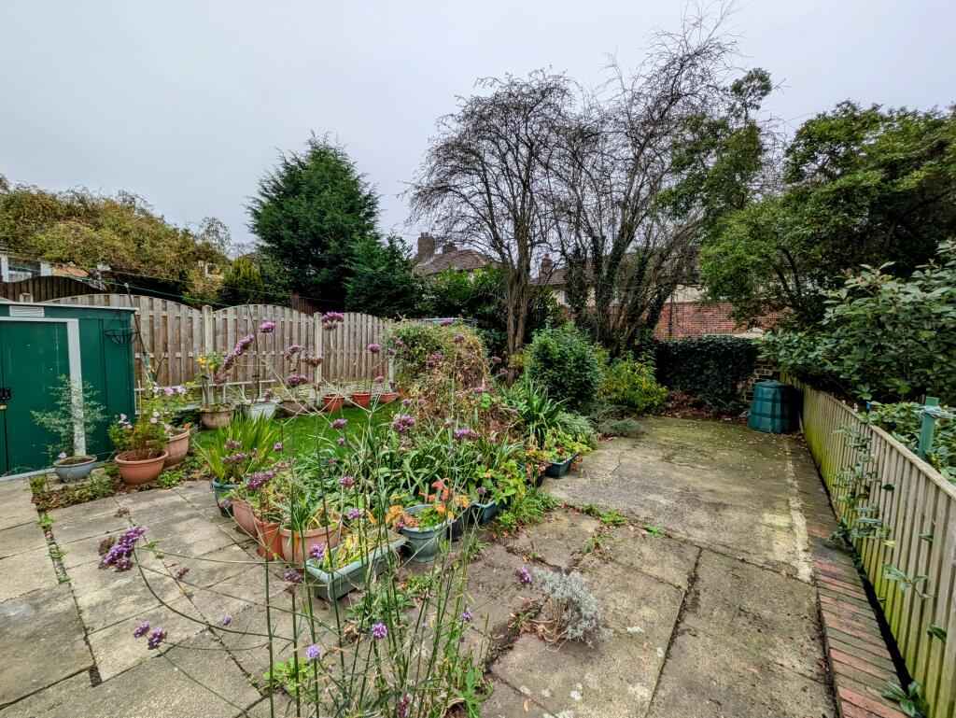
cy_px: 359
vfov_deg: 85.7
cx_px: 478
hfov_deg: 102.0
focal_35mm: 14
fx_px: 387
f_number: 2.2
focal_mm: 1.83
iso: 48
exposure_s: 1/283
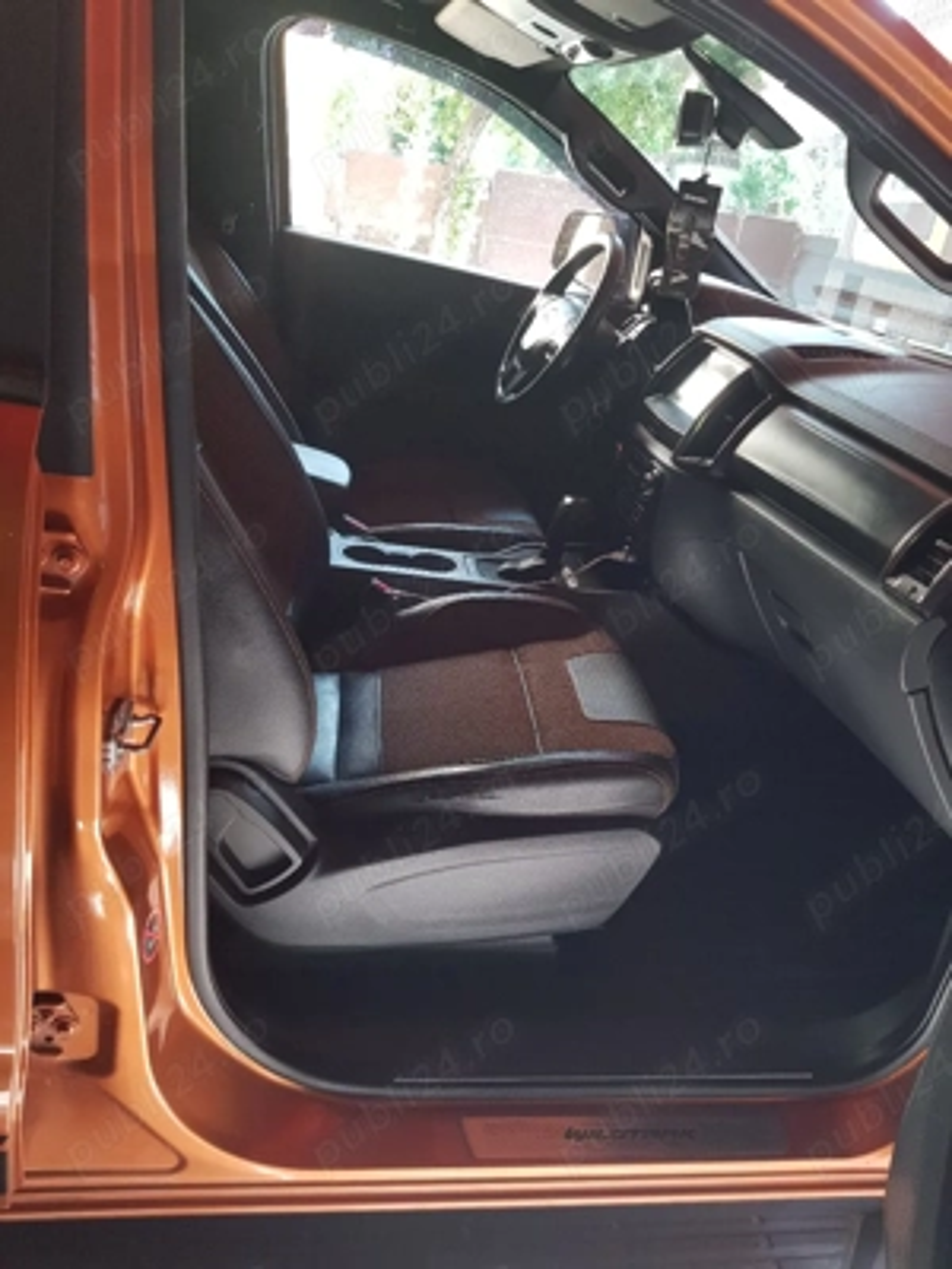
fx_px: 953
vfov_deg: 67.3
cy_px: 634
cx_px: 476
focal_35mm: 26
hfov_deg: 53.1
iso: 80
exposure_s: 1/50
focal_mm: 4.2
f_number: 1.7
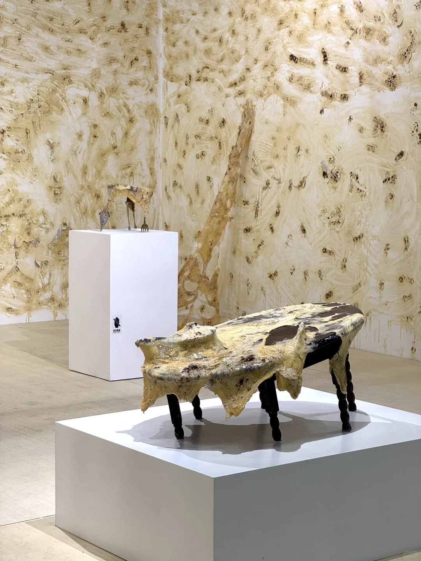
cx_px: 210
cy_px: 280
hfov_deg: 19.1
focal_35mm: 77
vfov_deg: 25.3
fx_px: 1249
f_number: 2.8
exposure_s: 1/100
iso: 64
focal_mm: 9
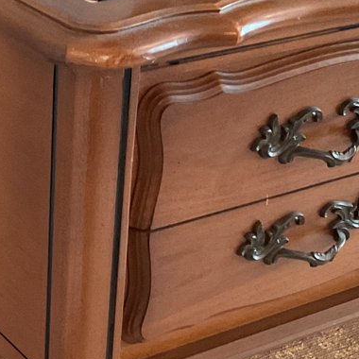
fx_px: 1197
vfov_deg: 16.9
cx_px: 46
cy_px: 309
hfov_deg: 16.9
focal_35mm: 102
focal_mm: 3
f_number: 1.8
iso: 320
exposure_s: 1/30
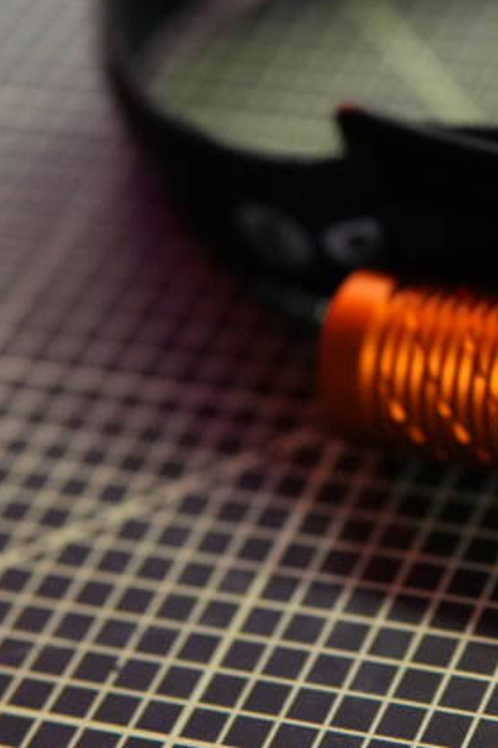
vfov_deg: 18.6
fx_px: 2284
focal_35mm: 110
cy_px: 299
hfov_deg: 12.2
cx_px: 602
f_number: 2
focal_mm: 30
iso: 4000
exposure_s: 1/160
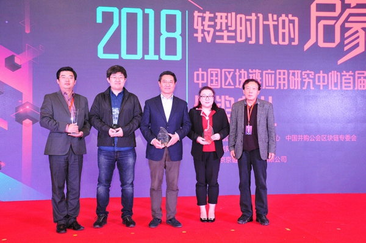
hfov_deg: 53.2
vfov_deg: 36.8
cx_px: 183
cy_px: 122
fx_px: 366
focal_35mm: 36
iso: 1600
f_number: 5.6
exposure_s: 1/25
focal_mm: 24
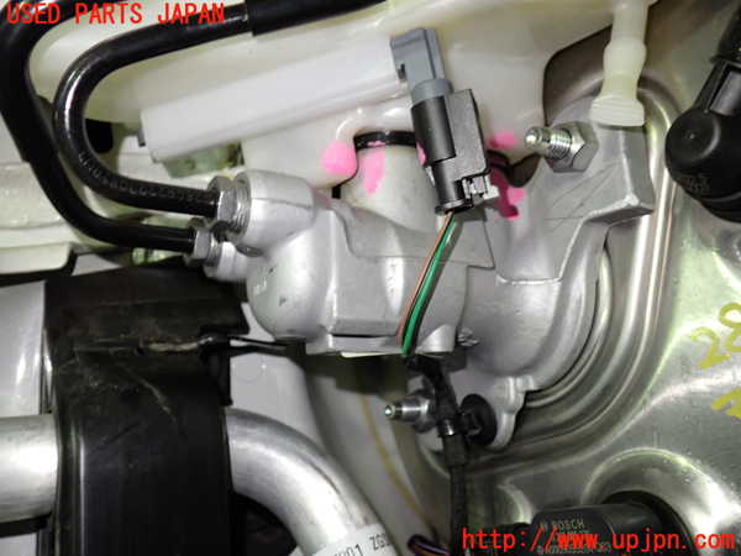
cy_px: 278
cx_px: 370
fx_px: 642
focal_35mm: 30
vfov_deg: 46.8
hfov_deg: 60.0
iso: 200
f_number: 2.3
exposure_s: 1/30
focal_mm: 5.4
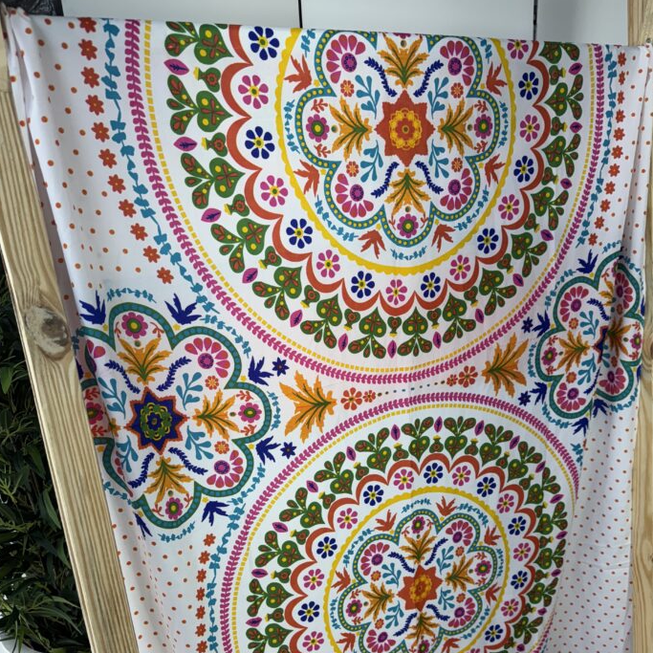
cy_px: 441
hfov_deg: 55.6
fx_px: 619
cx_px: 321
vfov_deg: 54.4
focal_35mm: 29
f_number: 1.78
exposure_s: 1/527
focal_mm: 6.76
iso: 80
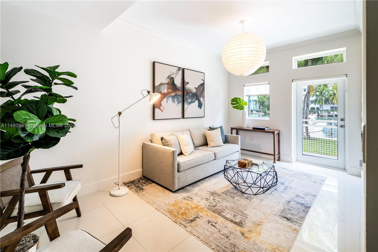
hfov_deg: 100.4
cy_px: 126
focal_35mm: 15
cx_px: 189
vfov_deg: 77.3
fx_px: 157
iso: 125
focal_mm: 15
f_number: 11
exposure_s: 1/10
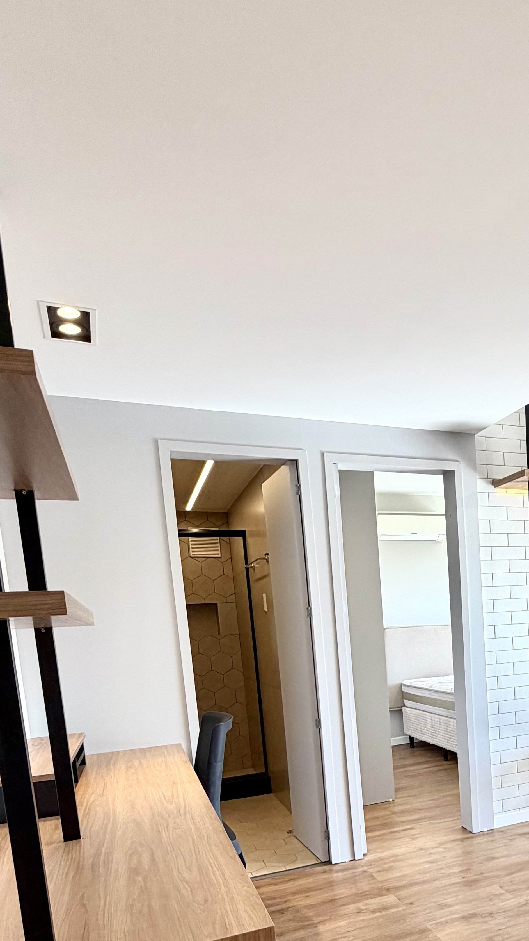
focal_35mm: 26
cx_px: 449
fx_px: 648
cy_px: 709
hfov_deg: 41.7
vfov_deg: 67.2
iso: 64
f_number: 2.2
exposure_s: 1/120
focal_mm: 2.22
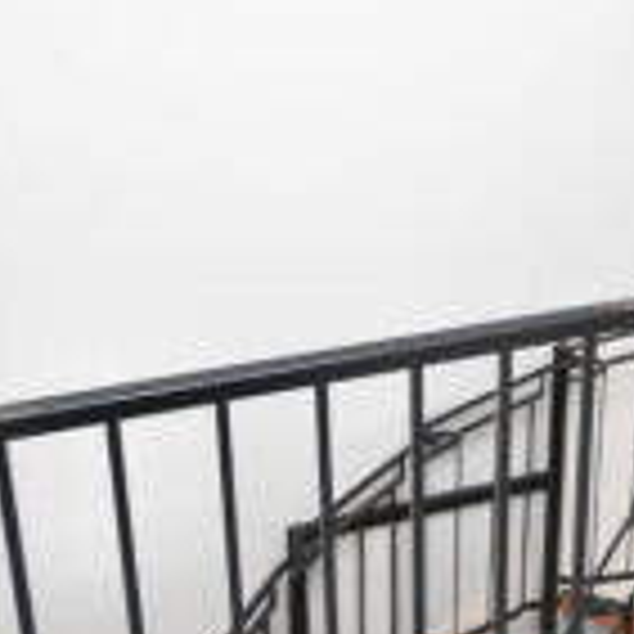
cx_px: 405
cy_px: 79
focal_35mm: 43
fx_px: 891
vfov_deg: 37.0
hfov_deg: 38.9
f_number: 4
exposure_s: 1/60
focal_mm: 10
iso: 2000
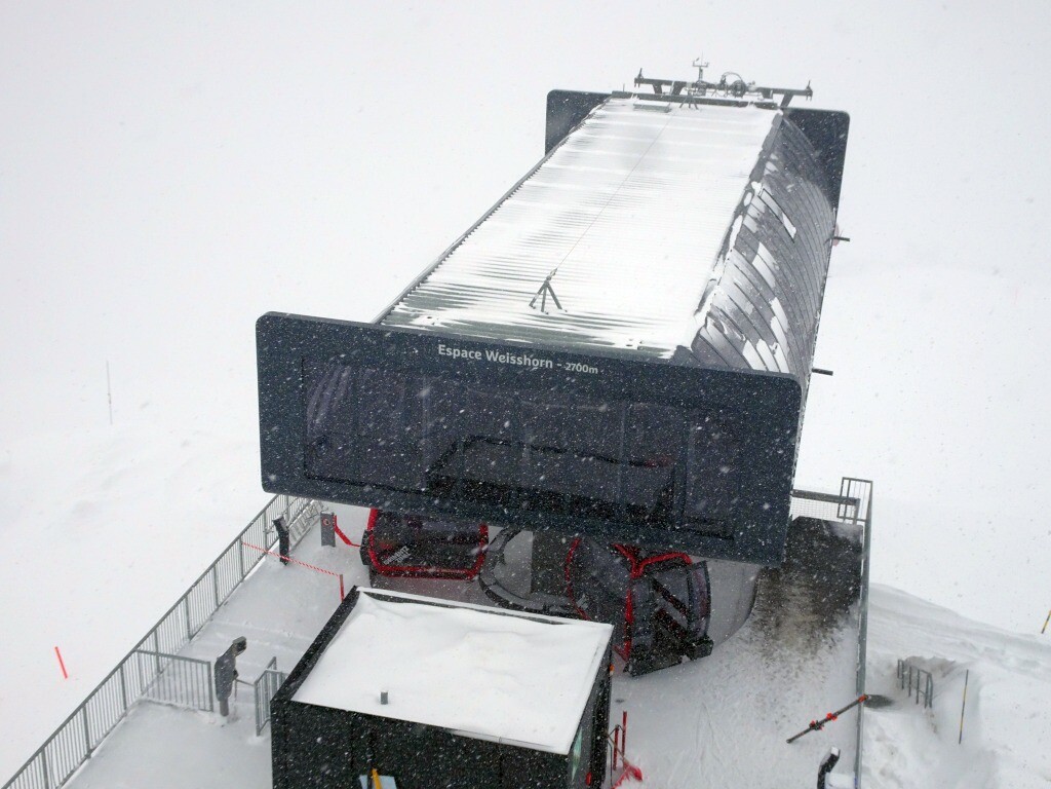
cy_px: 394
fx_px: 1214
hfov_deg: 46.8
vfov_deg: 36.0
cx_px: 526
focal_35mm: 40
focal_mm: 6.8
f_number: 4
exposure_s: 1/1250
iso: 80
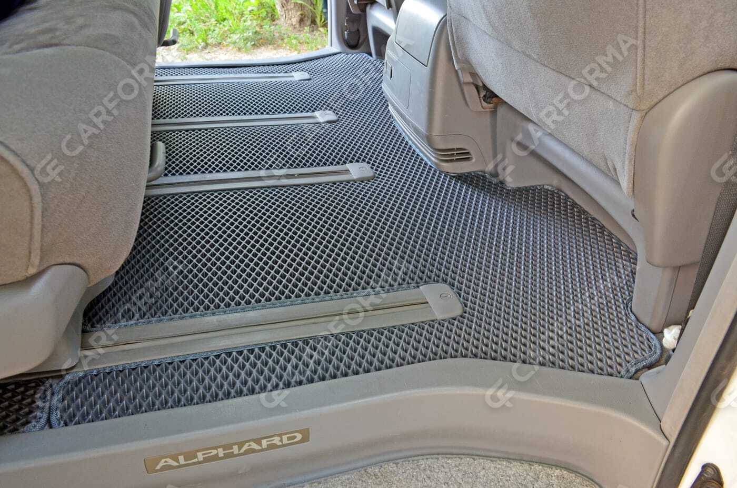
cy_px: 244
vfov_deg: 47.7
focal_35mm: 27
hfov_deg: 67.5
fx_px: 552
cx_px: 368
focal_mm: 18
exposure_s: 1/15
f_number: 8
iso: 800
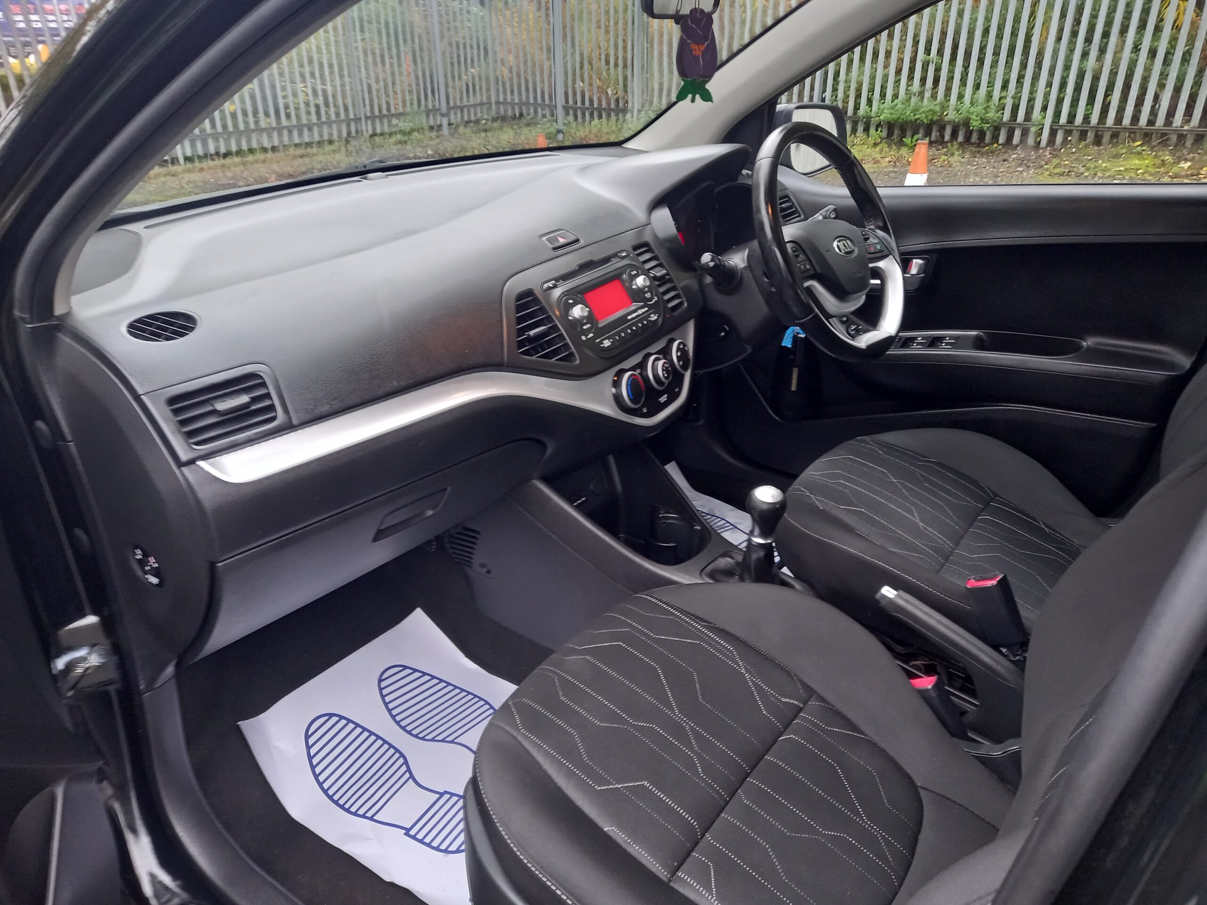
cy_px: 452
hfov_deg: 69.4
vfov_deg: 54.9
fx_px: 872
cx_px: 604
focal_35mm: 25
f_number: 2
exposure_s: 1/30
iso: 200
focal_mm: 4.6
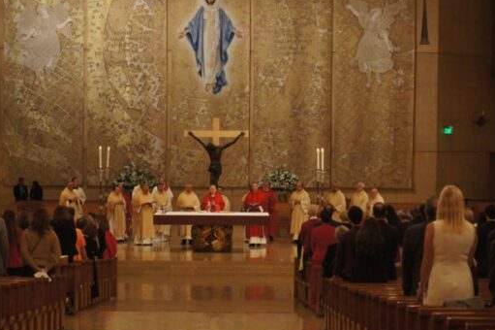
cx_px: 223
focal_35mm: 150
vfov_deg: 9.2
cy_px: 189
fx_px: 2055
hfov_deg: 13.7
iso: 1600
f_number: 4.5
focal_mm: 85
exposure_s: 1/40
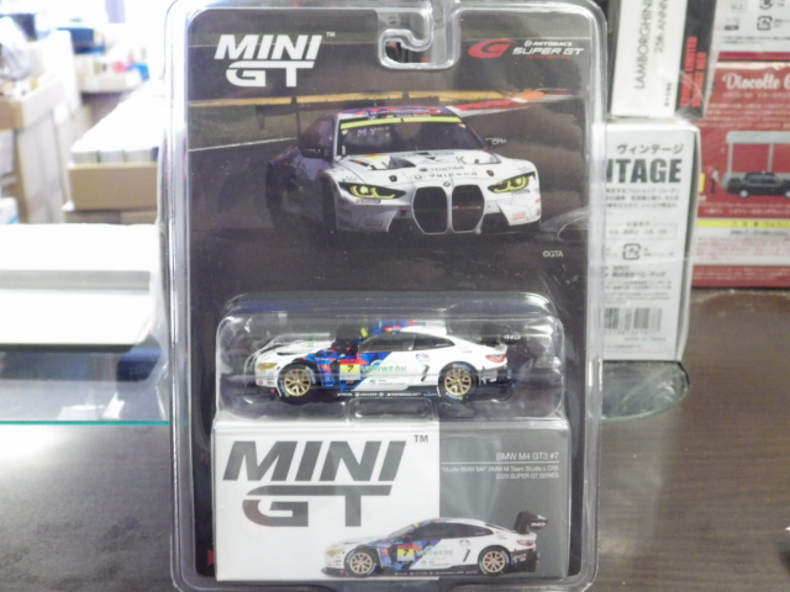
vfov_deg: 29.1
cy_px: 296
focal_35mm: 50
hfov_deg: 38.2
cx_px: 395
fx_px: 1141
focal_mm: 9
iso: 800
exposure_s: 1/25
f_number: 3.8
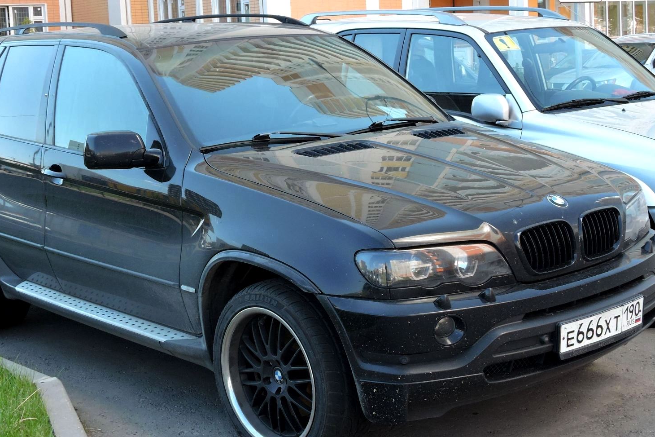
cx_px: 310
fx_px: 1037
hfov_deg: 35.0
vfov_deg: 23.7
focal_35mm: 57
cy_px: 177
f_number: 3.8
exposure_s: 1/125
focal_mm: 7.2
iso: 100
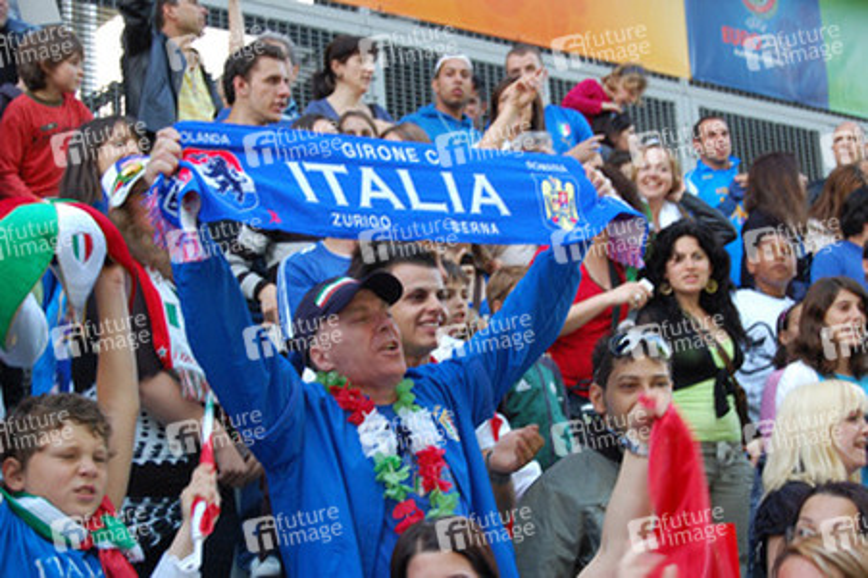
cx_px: 434
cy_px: 289
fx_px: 1662
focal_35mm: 69
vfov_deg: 19.7
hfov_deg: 29.3
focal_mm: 46
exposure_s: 1/100
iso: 400
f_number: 5.3
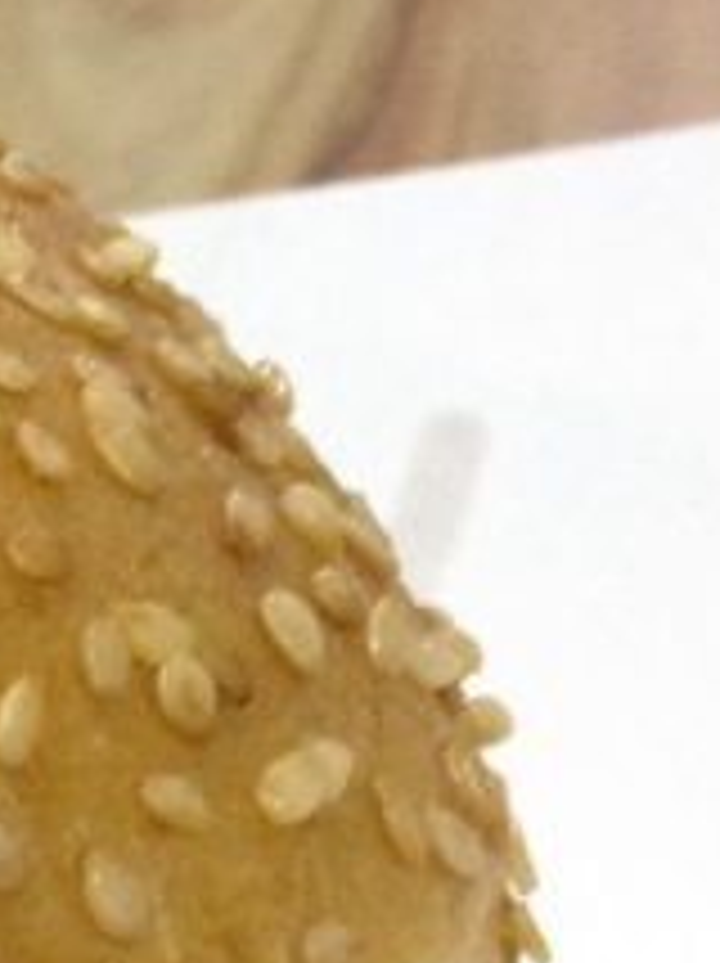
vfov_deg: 12.3
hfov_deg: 8.6
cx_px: -950
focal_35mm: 158
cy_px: 1076
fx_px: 4391
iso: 200
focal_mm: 4.12
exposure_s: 1/20
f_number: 2.4
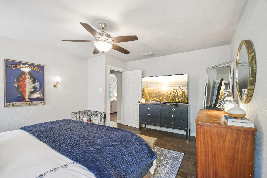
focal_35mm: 15
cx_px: 134
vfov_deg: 77.3
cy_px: 89
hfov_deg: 100.4
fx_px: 111
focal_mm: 10
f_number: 8
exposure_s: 1/3.33
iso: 400
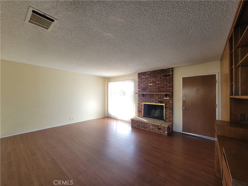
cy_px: 93
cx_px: 124
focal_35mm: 13
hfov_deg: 106.2
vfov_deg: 89.9
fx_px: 93
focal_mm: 2.2
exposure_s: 1/60
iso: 64
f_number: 2.2
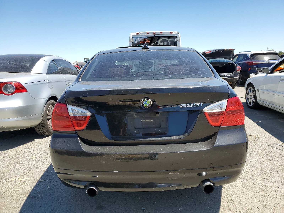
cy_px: 106
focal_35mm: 26
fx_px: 213
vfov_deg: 53.1
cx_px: 142
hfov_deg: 67.3
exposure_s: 1/2000
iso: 50
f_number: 1.5
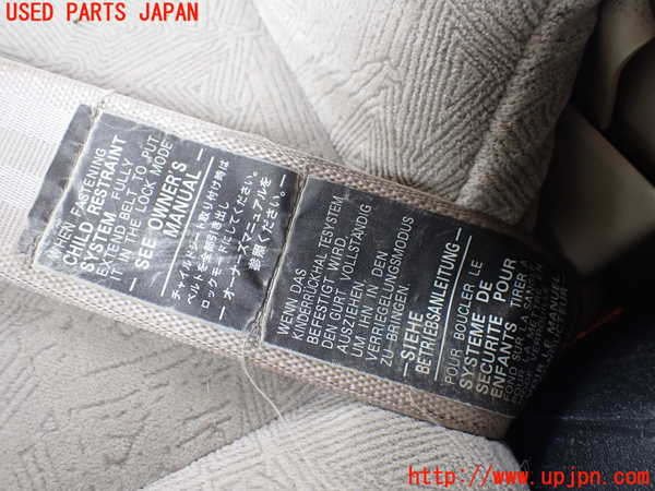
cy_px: 246
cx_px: 328
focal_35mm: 30
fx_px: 568
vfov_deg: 46.8
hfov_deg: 60.0
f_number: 2.3
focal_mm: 5.4
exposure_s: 1/125
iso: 320
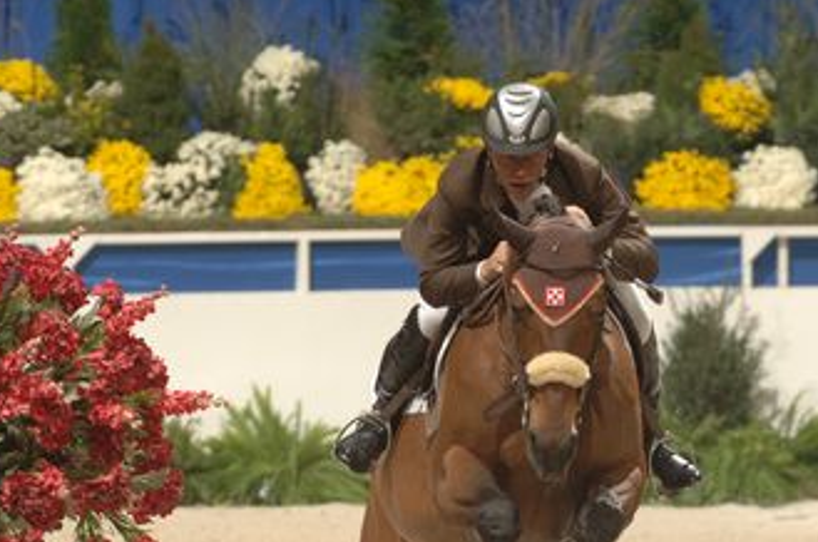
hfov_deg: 3.5
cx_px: 520
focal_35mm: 584
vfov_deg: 2.3
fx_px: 13244
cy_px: 521
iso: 320
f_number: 5
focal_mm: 200
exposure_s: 1/250
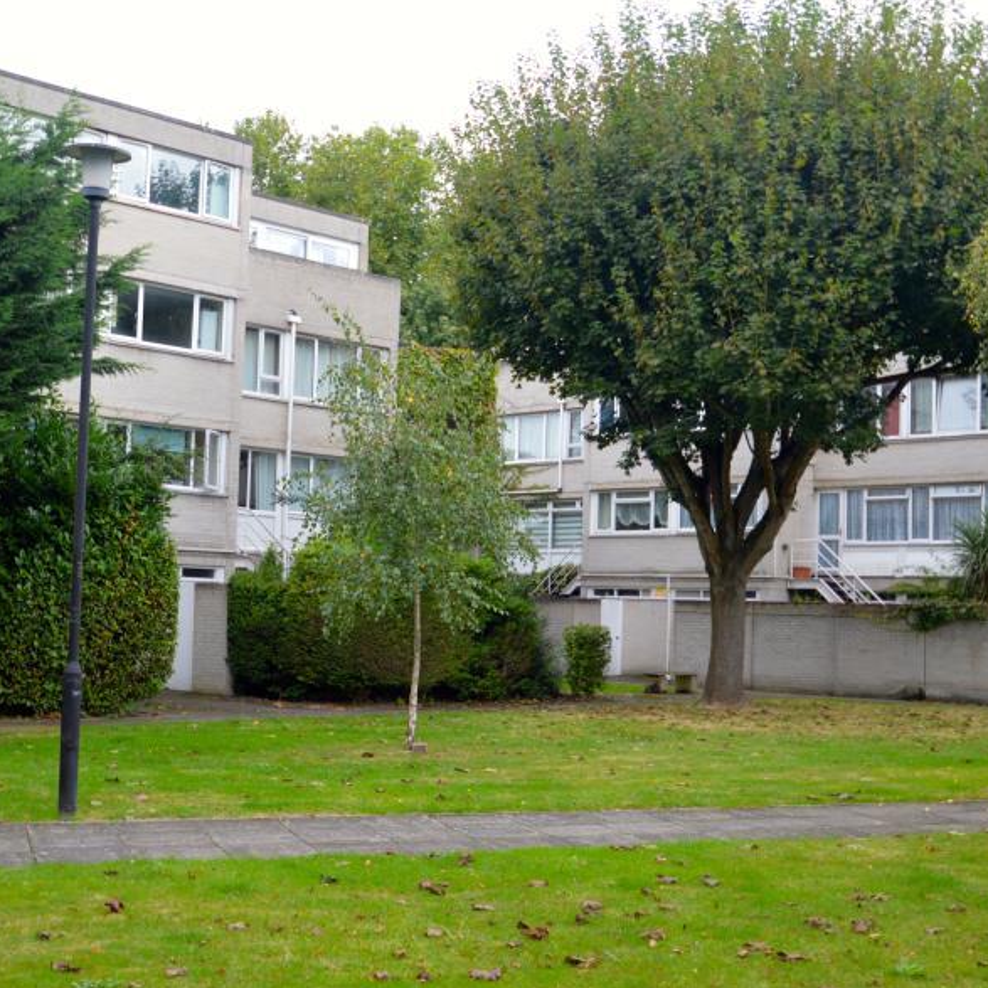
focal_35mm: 47
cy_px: 503
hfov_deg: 36.0
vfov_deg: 36.1
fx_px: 1518
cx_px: 554
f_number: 4.5
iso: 125
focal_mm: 24
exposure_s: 1/125
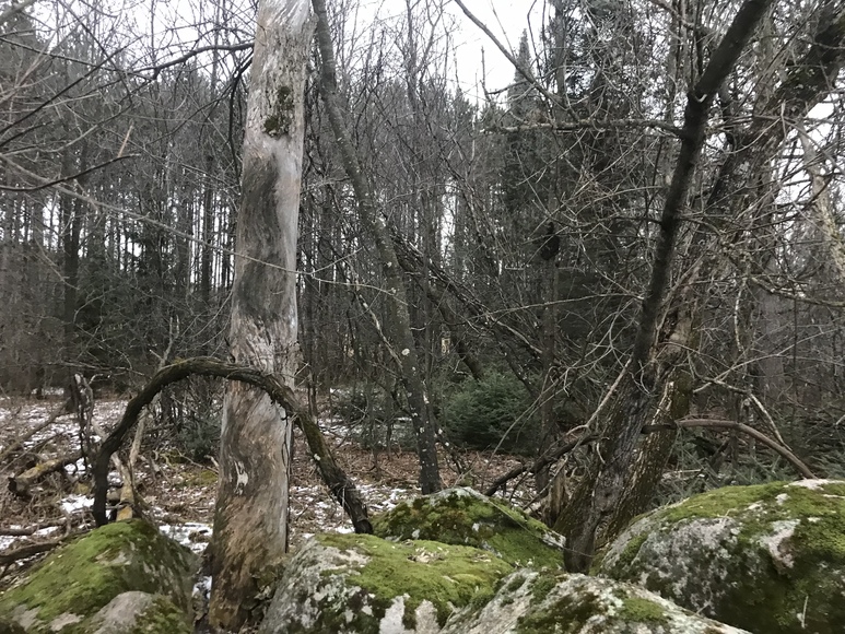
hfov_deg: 63.4
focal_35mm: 28
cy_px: 317
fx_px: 684
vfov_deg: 49.8
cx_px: 422
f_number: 1.8
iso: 80
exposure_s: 1/15
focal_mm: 3.99
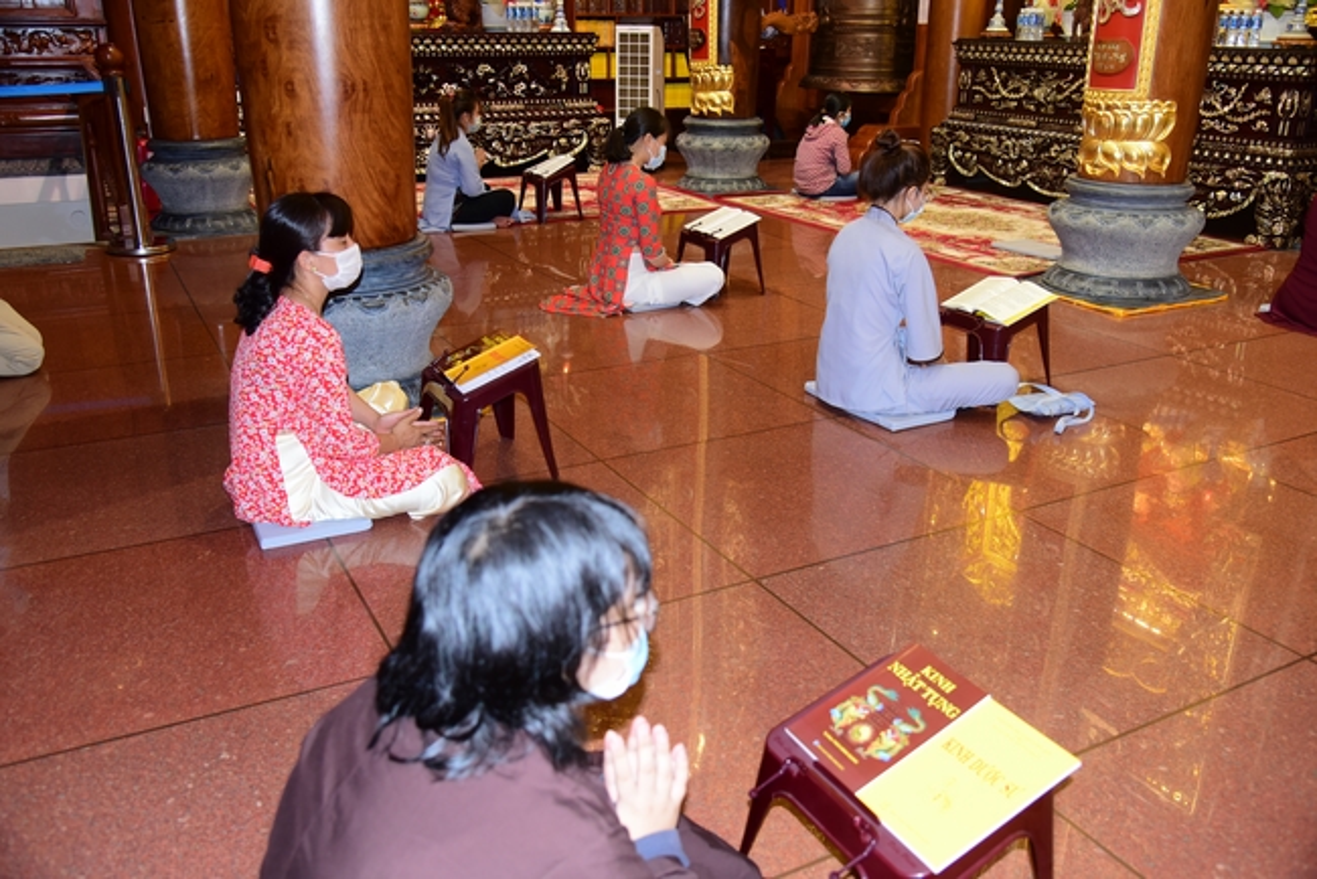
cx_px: 658
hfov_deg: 61.9
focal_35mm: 30
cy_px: 440
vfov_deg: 43.6
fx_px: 1098
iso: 1000
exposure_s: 1/60
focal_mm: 30
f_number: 4
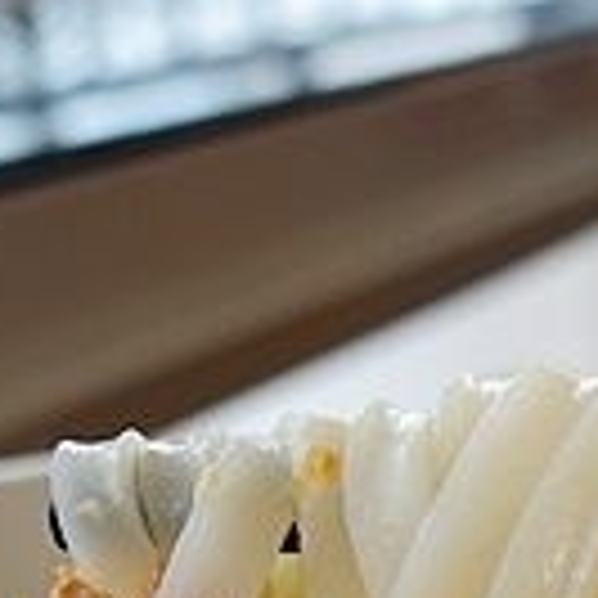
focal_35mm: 104
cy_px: 843
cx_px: 531
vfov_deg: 15.7
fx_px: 2033
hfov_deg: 16.5
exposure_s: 1/125
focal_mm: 9.36
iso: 125
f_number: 3.2
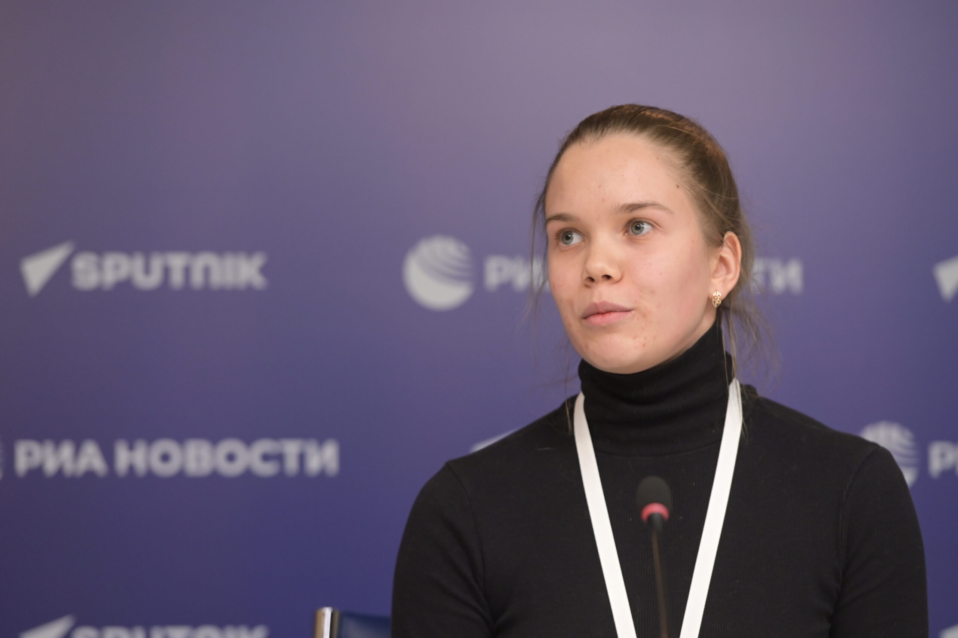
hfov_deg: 11.4
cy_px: 319
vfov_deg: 7.6
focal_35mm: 180
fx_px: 4788
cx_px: 479
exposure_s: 1/320
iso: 2000
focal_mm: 180
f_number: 3.5
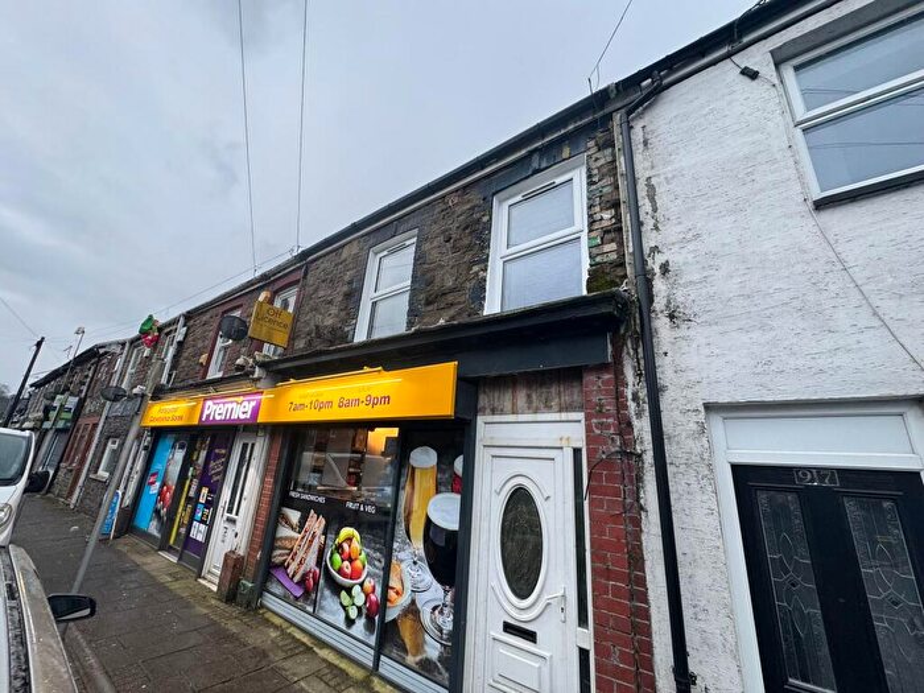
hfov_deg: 102.1
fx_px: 374
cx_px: 462
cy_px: 346
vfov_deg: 85.7
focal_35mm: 14
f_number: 2.2
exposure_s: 1/99
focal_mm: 2.22
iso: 200
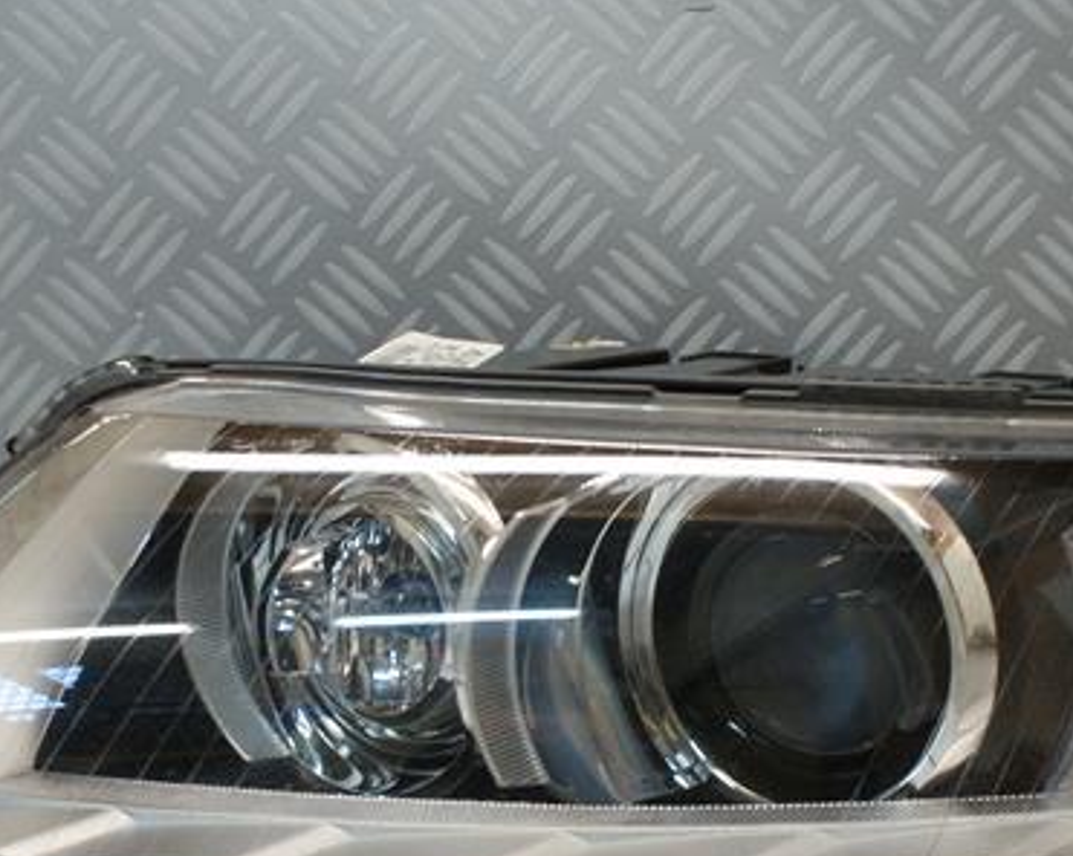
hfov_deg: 31.4
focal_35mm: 60
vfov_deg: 25.1
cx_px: 638
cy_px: 613
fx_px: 1903
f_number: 4
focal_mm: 22
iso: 400
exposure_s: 1/40
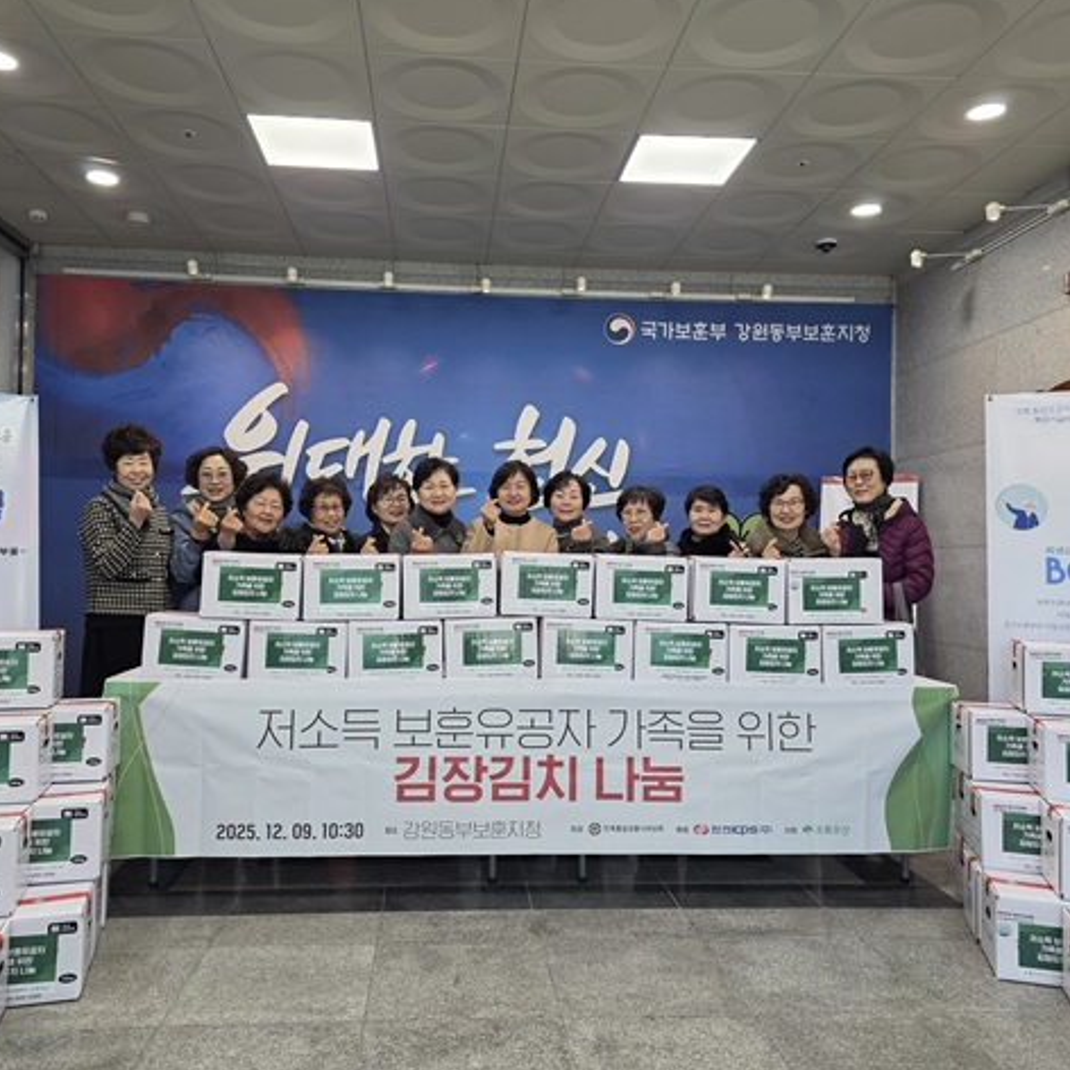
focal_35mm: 28
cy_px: 536
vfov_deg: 57.3
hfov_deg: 57.3
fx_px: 979
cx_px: 503
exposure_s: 1/120
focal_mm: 6.3
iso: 125
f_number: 1.7
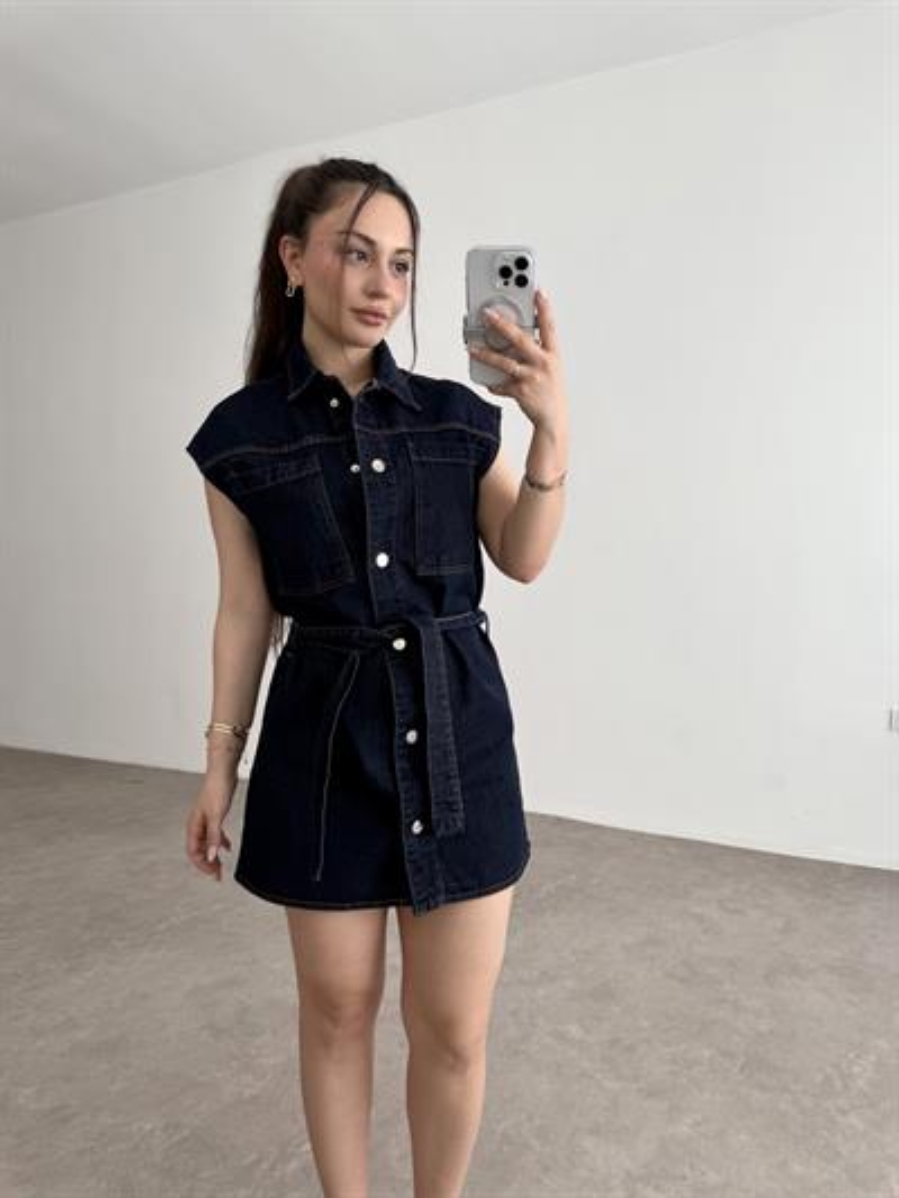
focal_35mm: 24
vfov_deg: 71.6
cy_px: 599
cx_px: 450
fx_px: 831
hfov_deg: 56.8
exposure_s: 1/121
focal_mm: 6.76
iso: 64
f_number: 1.78
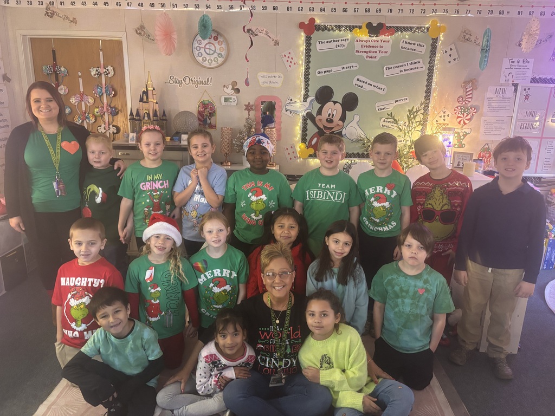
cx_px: 278
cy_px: 208
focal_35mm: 26
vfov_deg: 53.1
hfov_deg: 67.3
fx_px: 417
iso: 400
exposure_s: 1/40
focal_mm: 5.96
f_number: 1.6
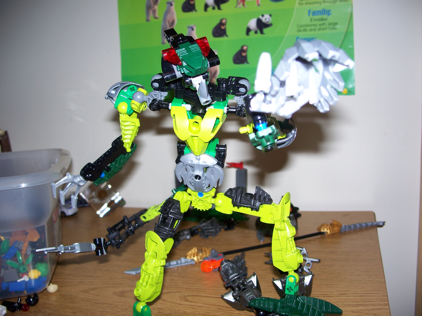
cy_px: 158
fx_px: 451
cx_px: 211
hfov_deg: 50.1
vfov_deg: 38.7
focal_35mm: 37
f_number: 2.8
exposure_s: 1/60
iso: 80
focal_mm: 7.8
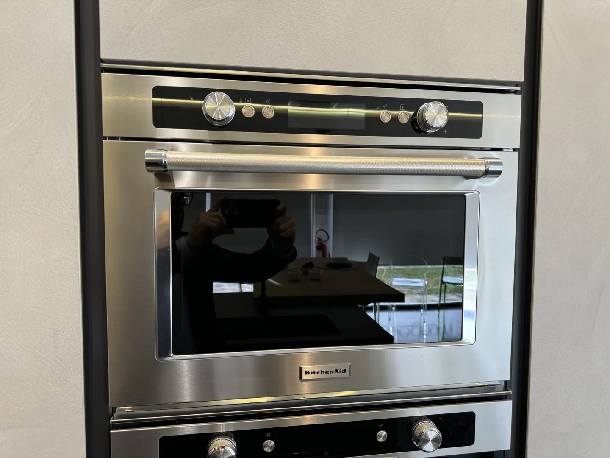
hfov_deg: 71.6
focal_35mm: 24
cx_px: 305
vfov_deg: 56.8
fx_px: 423
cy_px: 229
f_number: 1.78
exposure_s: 1/100
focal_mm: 6.86
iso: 100
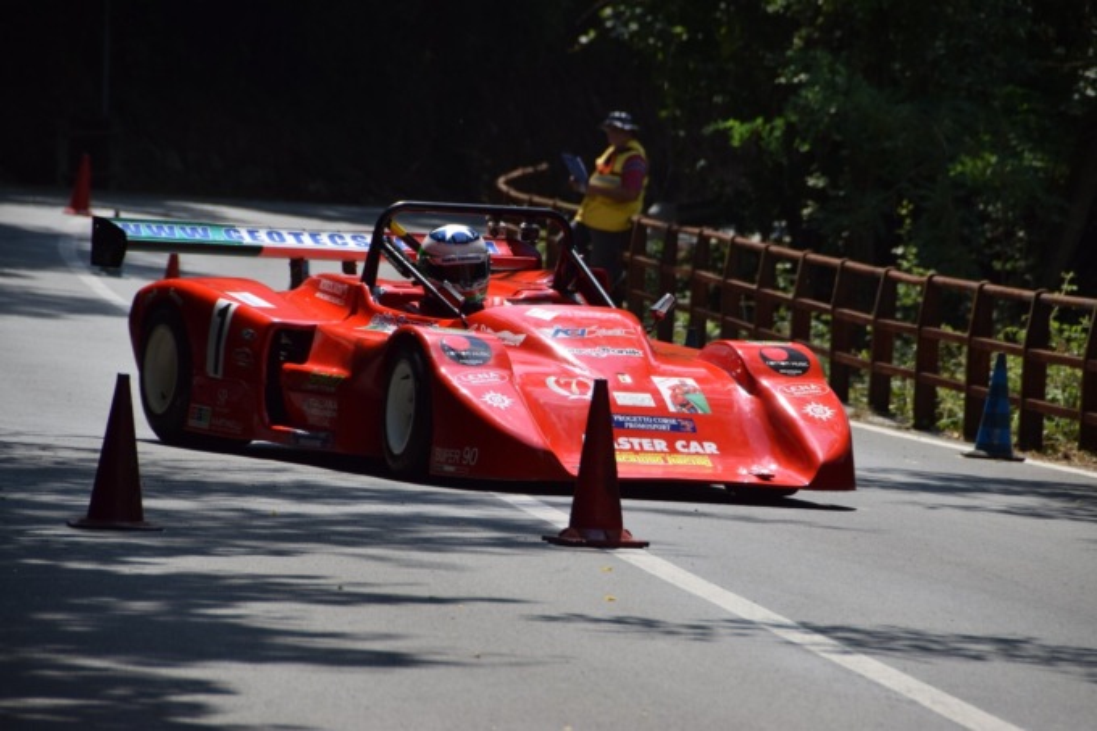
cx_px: 548
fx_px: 7768
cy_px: 366
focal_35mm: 255
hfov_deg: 8.1
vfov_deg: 5.4
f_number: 7.1
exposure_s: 1/2000
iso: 400
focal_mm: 170
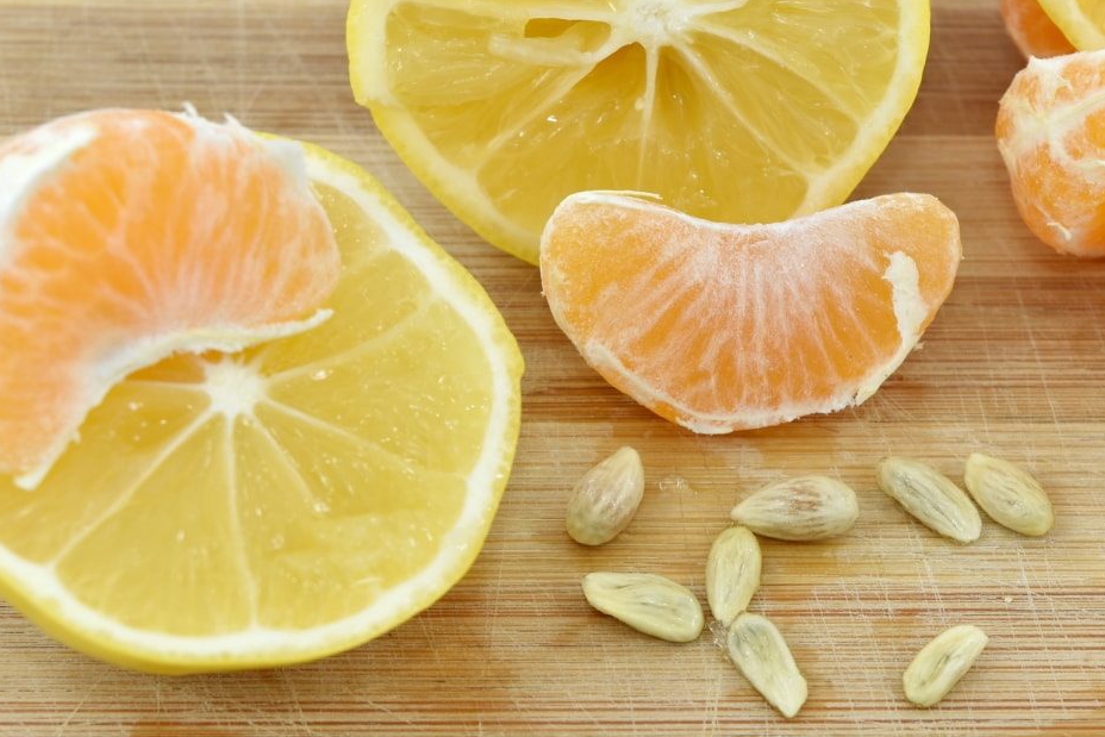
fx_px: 3274
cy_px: 376
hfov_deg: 19.2
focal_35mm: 107
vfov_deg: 12.8
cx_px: 569
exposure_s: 1/80
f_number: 9
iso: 100
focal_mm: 55
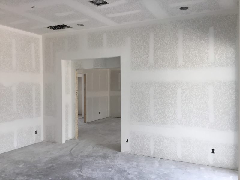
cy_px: 90
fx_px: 215
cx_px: 120
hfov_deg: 58.4
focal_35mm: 31
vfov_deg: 45.4
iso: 25
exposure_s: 1/40
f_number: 2.4
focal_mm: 3.3
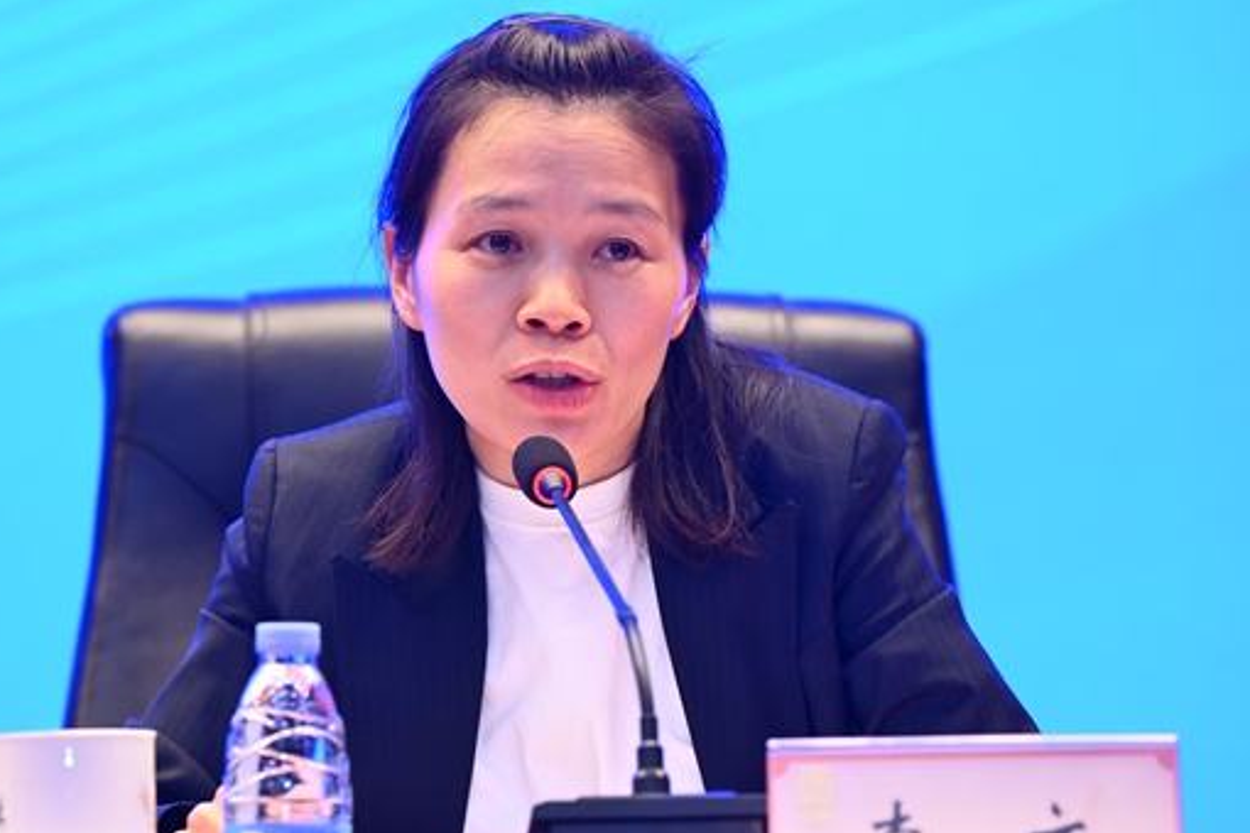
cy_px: 407
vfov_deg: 5.6
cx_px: 618
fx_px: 8576
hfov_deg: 8.3
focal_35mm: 247
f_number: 3.2
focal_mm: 140
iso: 640
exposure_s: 1/125
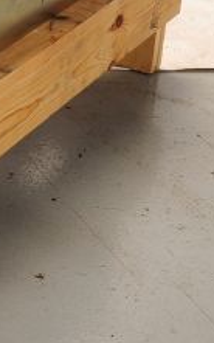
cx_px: -180
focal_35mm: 138
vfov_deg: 15.0
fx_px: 1289
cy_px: 35
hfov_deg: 9.0
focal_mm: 50
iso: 320
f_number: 14
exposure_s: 1/160
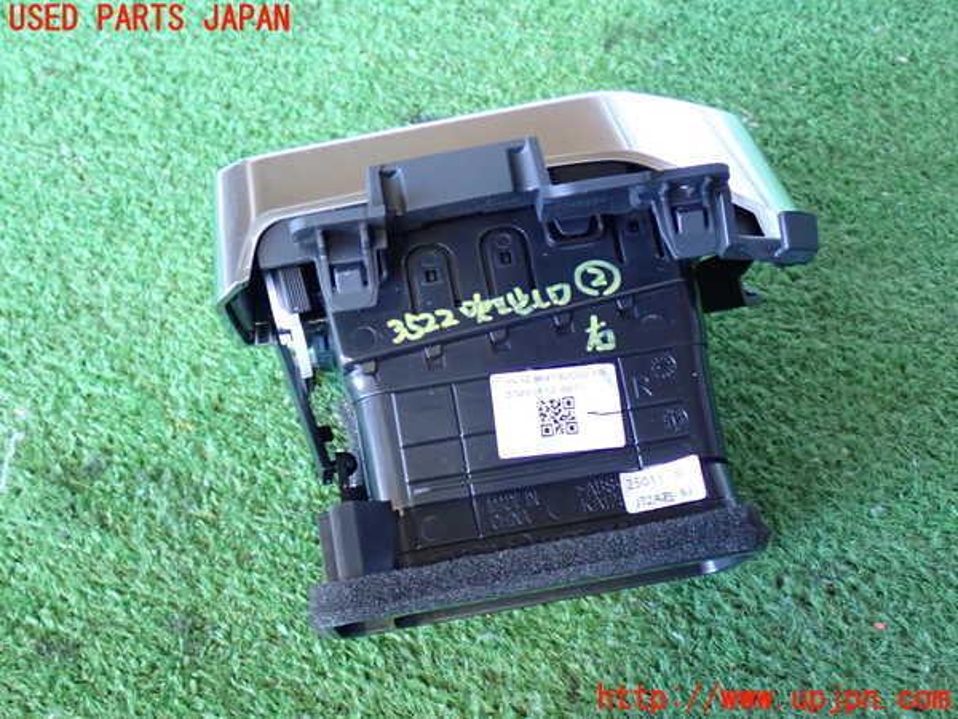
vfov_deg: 32.9
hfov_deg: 42.9
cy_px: 360
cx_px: 479
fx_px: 1218
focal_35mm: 44
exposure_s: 1/30
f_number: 2.9
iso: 800
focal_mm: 7.84
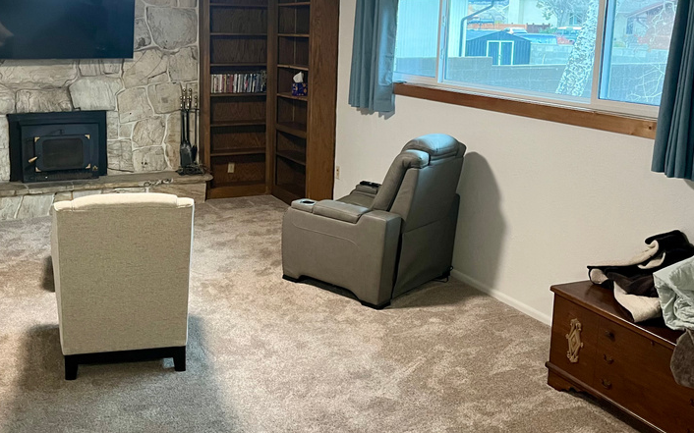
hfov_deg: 48.7
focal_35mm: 40
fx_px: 756
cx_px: 249
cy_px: 139
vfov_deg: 31.7
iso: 320
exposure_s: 1/60
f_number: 1.6
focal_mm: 5.1
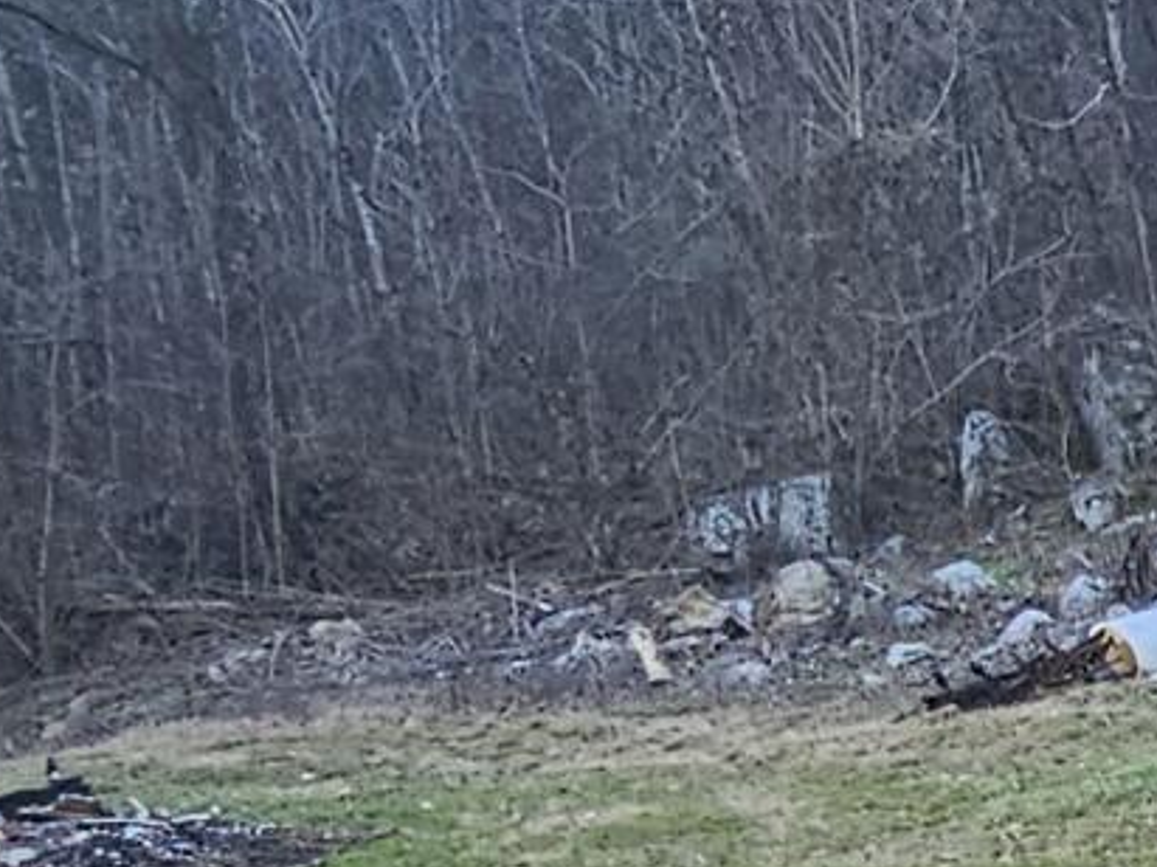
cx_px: 2063
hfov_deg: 17.1
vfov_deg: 15.2
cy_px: 898
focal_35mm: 95
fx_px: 3174
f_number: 2.2
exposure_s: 1/349
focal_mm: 2.2
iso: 50
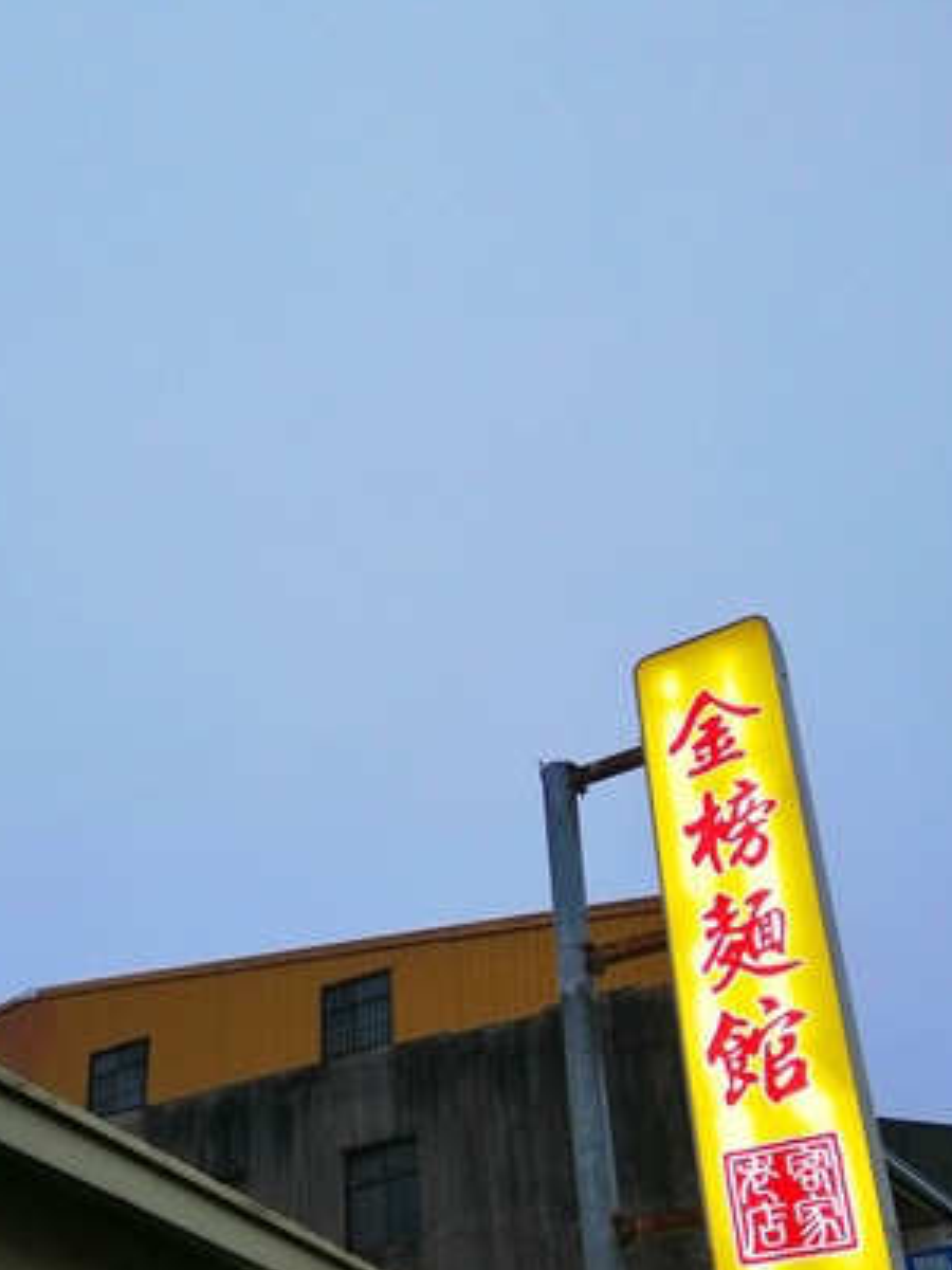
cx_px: 289
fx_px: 1430
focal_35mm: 39
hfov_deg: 36.3
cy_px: 940
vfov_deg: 46.3
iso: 160
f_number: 2.2
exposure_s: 1/40
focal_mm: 3.81
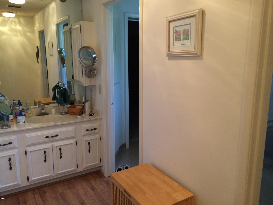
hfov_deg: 61.7
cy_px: 102
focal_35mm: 29
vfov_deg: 48.2
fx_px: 229
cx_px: 136
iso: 320
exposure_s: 1/30
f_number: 2.2
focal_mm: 4.15
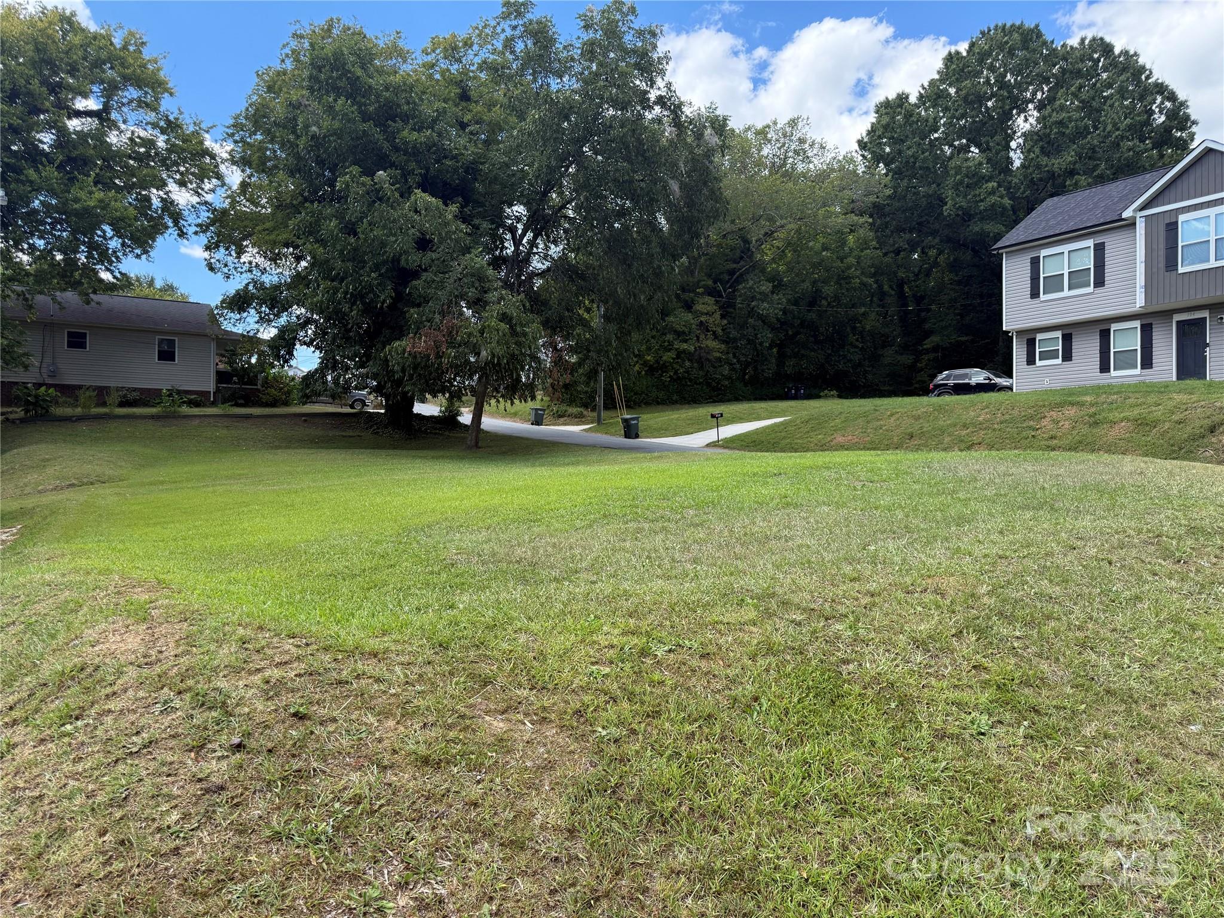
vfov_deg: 56.8
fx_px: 849
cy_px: 459
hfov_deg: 71.6
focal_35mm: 24
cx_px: 612
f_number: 1.78
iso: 100
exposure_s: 1/1410
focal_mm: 6.76
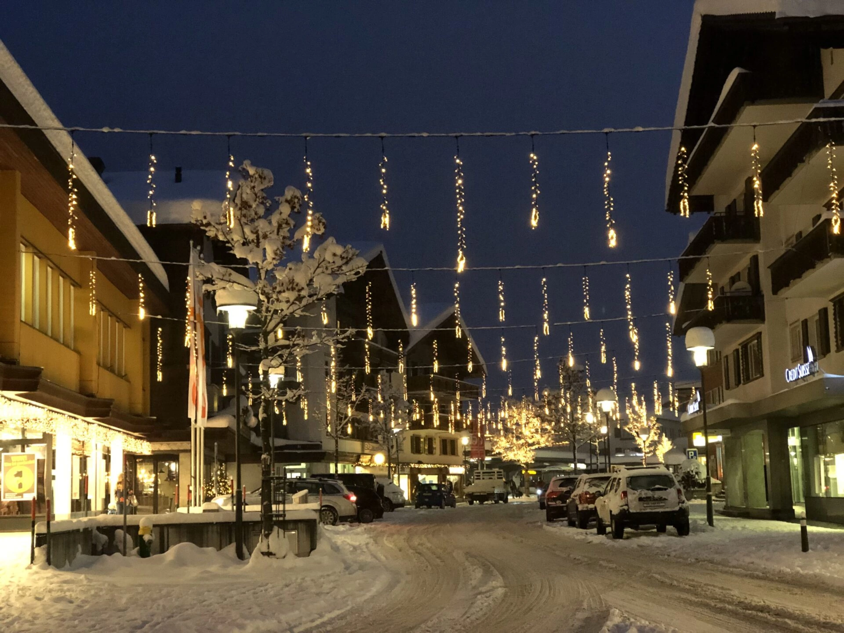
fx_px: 1390
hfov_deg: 33.8
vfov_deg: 25.7
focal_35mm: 57
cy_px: 316
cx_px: 422
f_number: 2.8
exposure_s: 1/33
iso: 1250
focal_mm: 6.6
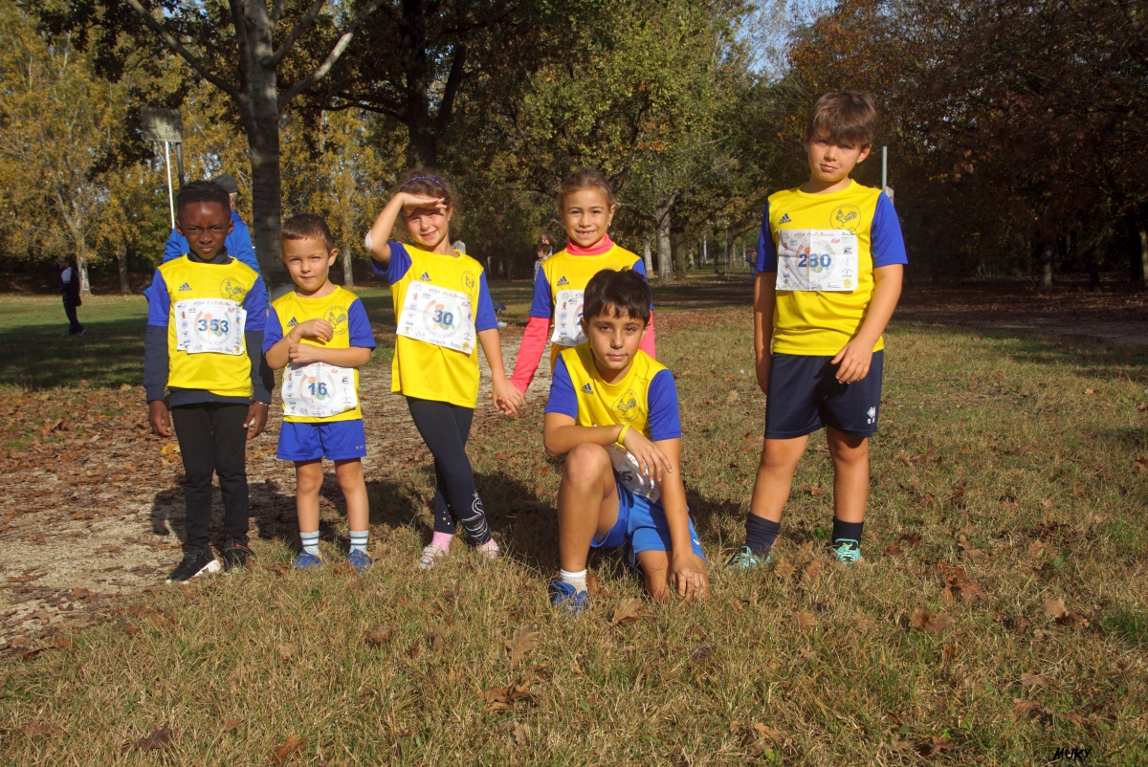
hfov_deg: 46.4
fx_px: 1340
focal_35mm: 42
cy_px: 384
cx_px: 574
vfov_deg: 31.9
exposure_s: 1/320
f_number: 10
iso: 100
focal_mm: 28
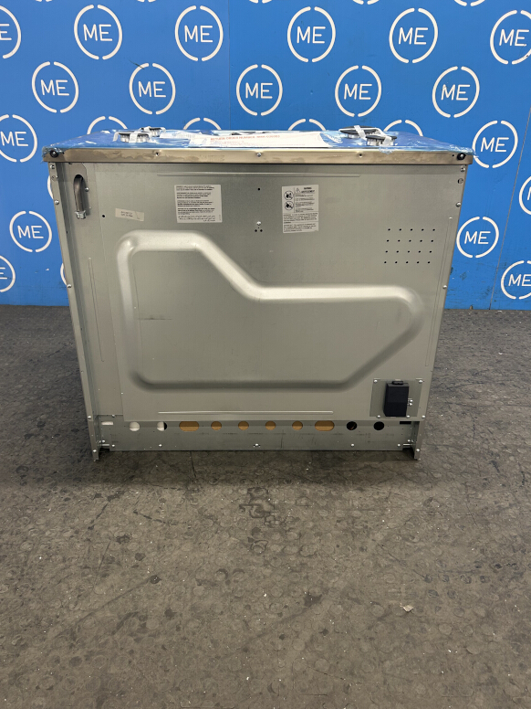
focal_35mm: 27
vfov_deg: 65.3
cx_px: 264
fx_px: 552
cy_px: 358
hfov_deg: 51.4
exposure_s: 1/50
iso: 100
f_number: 1.5
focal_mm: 5.7
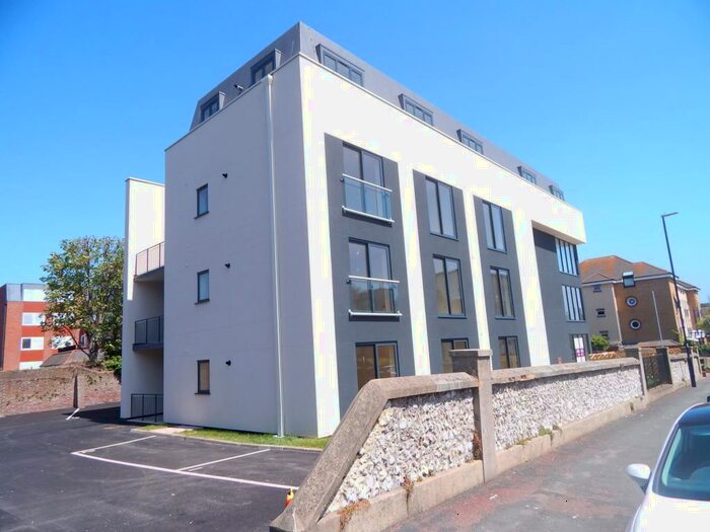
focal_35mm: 22
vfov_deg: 61.1
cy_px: 266
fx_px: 451
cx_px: 355
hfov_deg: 76.4
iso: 125
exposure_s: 1/1250
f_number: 3
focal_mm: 4
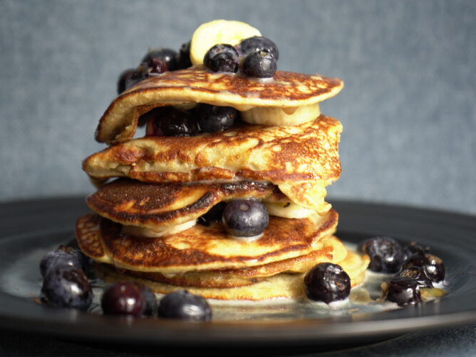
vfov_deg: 22.2
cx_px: 217
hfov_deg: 29.4
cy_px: 180
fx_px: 907
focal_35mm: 66
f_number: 5.6
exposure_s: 1/13
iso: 640
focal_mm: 60
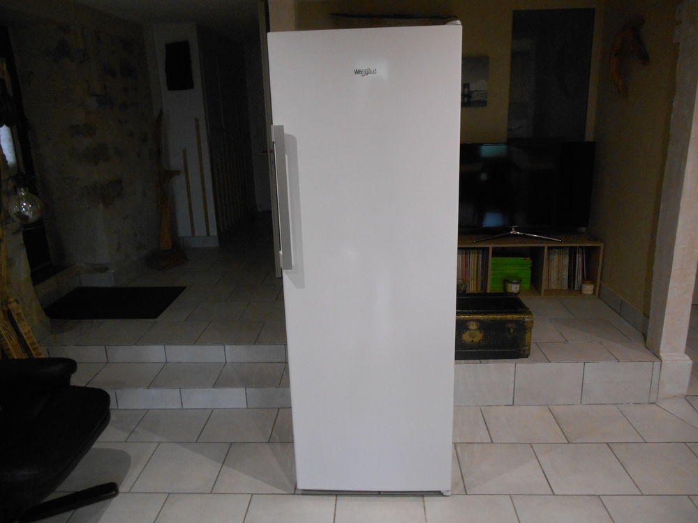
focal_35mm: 26
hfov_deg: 67.3
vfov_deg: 53.1
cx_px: 349
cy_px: 262
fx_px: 524
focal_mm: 4.7
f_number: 3.4
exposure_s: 1/25
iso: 400
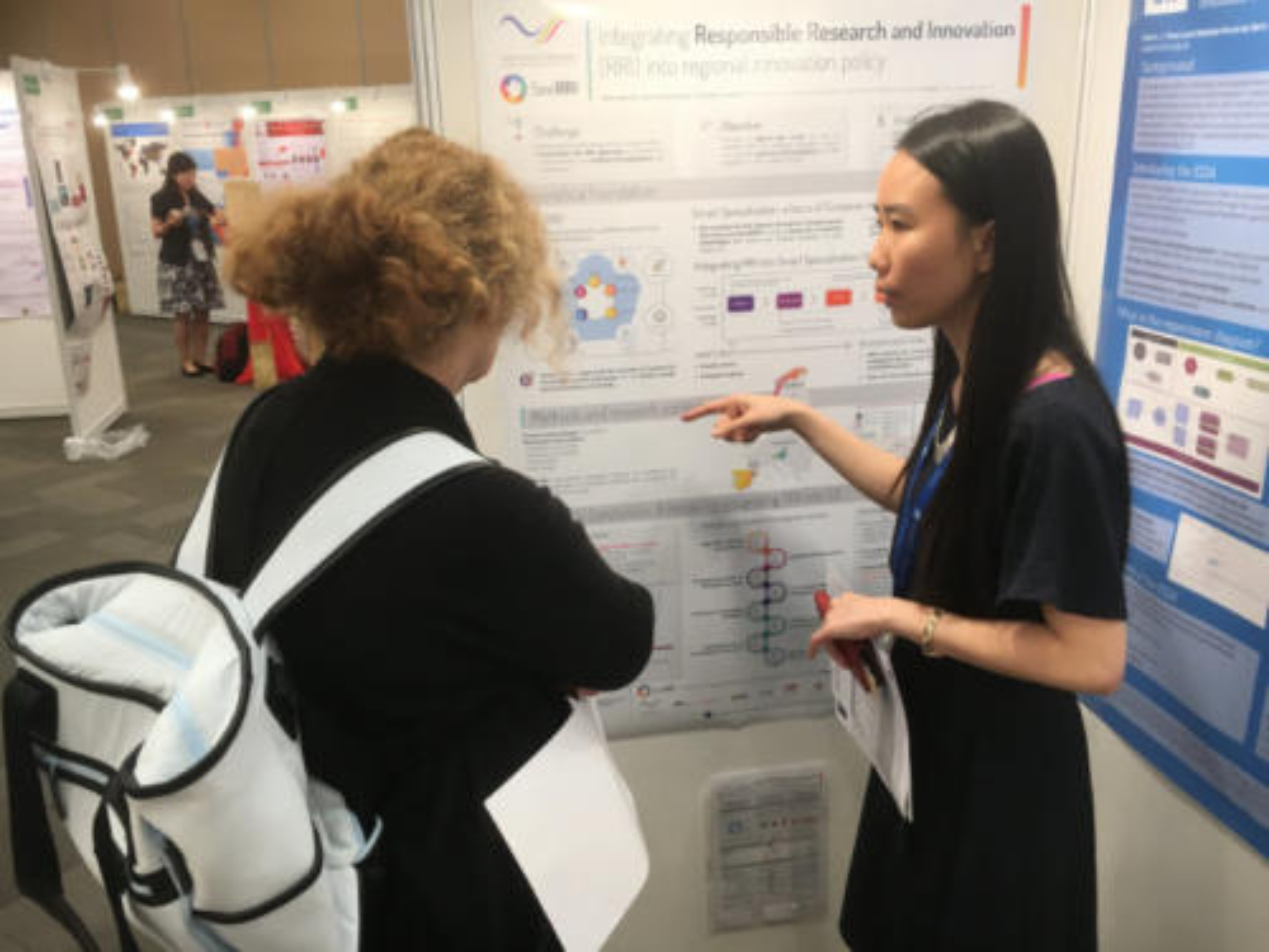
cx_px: 634
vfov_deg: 48.2
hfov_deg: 61.7
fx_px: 1063
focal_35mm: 29
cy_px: 476
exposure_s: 1/33
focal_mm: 4.2
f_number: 2.2
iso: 25
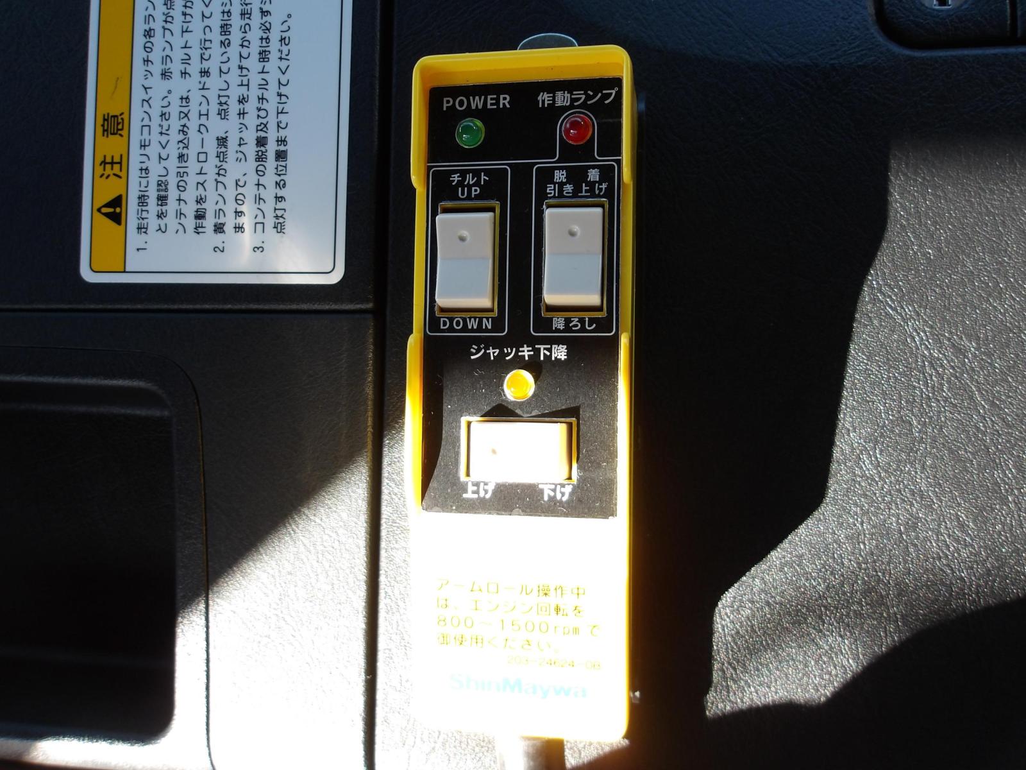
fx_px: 800
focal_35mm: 27
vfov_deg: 51.4
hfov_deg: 65.3
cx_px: 513
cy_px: 385
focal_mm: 4.9
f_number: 3
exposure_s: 1/120
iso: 100
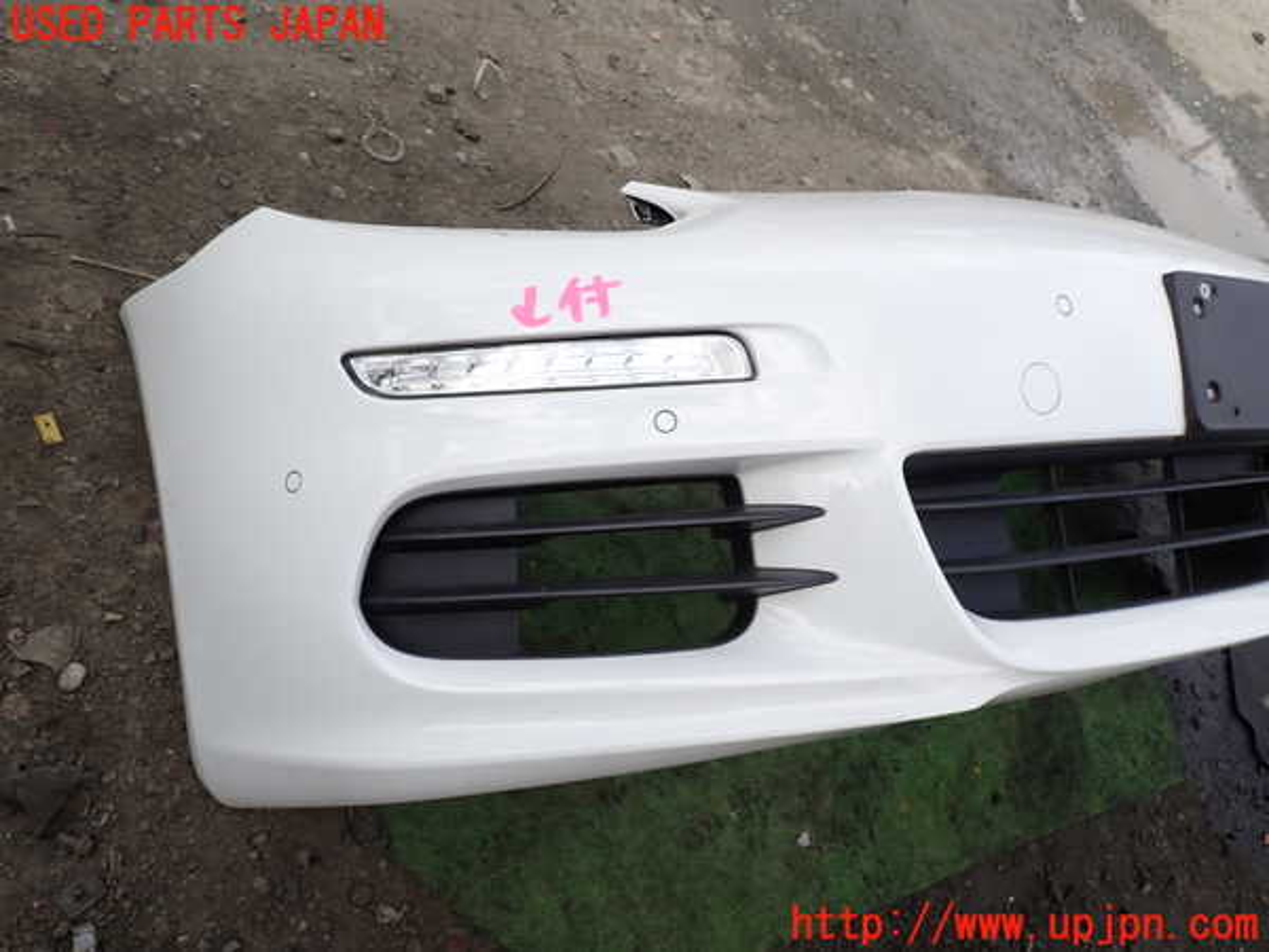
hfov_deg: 69.4
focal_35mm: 25
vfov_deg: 54.9
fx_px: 916
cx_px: 634
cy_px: 476
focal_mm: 4.5
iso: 100
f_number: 2.8
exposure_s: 1/800
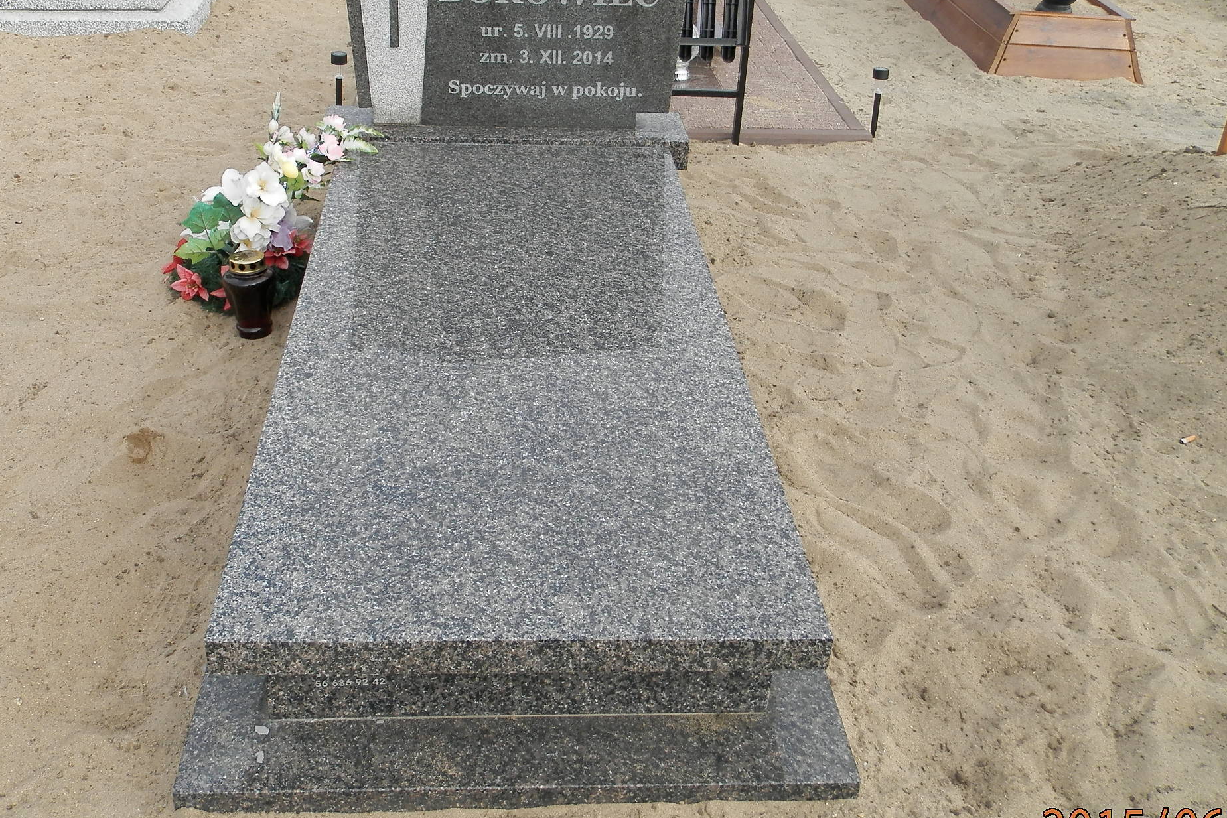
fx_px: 1227
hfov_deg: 53.1
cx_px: 558
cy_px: 326
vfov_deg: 36.7
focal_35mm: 36
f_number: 3.1
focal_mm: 4.5
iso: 80
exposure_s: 1/320
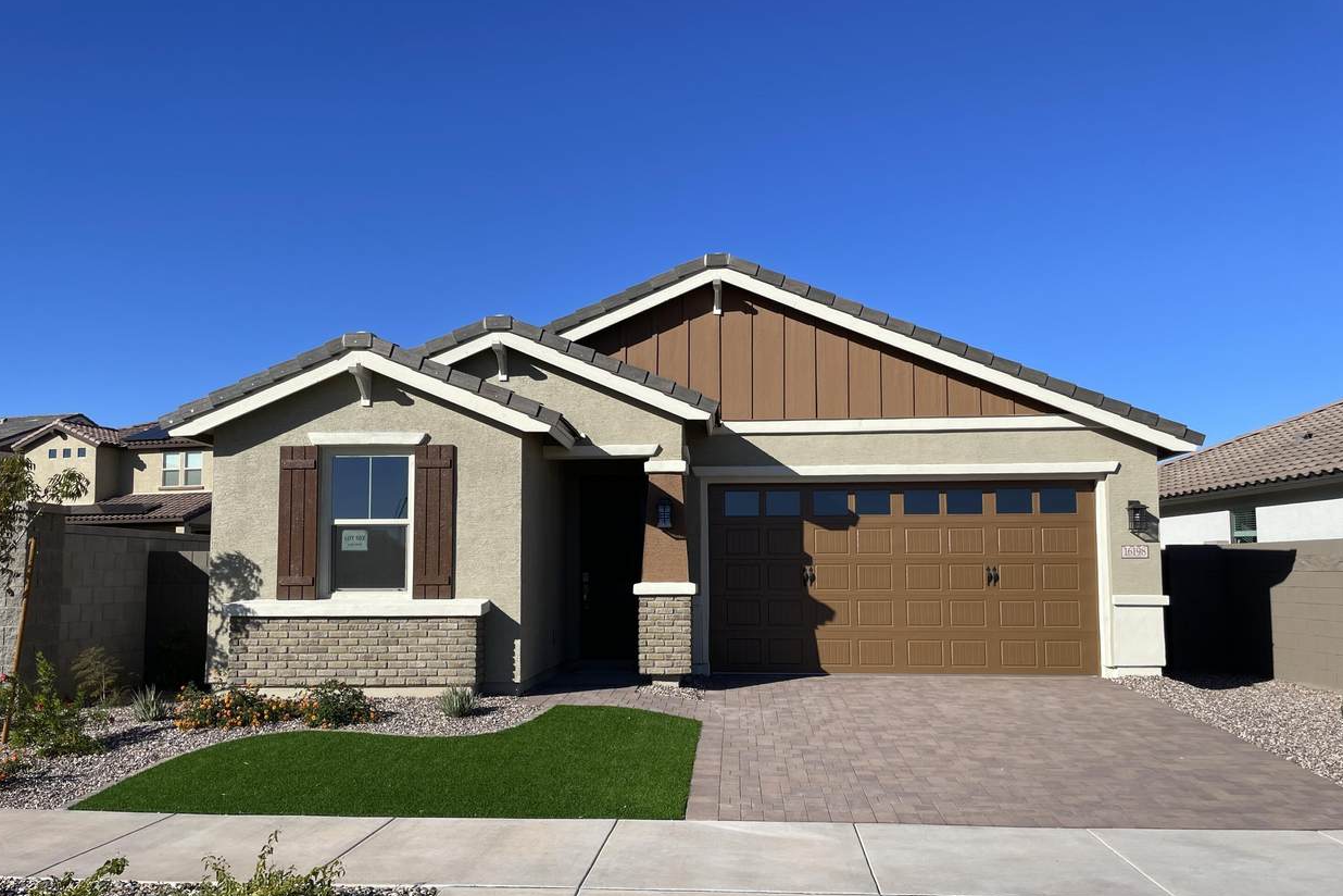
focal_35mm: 28
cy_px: 517
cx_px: 652
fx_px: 1044
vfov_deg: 46.3
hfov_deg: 65.5
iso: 32
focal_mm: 4.2
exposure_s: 1/4292
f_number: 1.6
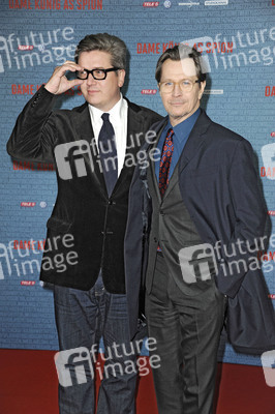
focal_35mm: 70
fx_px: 803
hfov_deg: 19.4
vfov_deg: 28.9
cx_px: 138
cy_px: 207
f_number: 5.6
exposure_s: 1/125
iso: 800
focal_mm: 70
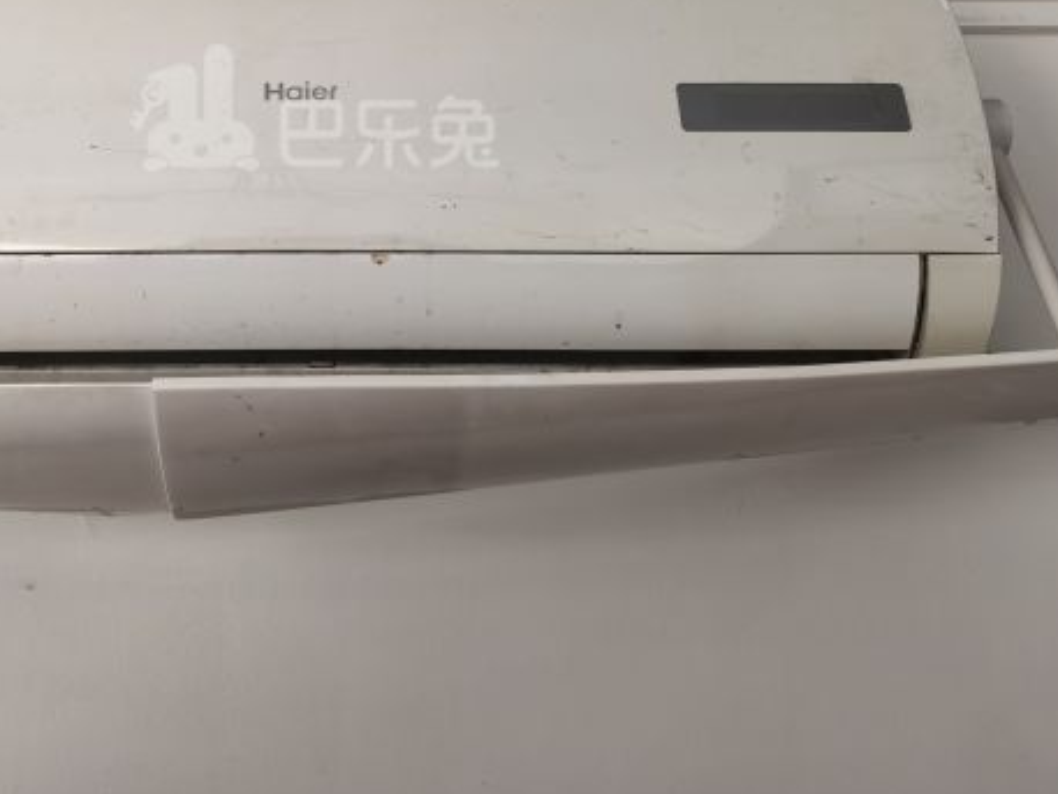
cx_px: 315
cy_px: 109
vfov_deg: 32.9
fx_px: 1284
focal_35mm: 42
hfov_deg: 43.8
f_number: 2
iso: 125
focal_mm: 6.98
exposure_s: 1/100
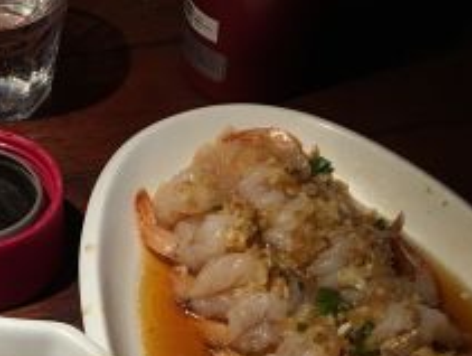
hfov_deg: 19.9
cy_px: 440
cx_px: 11
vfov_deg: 14.9
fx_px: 1311
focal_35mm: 96
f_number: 2.2
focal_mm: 4.15
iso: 40
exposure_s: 1/33
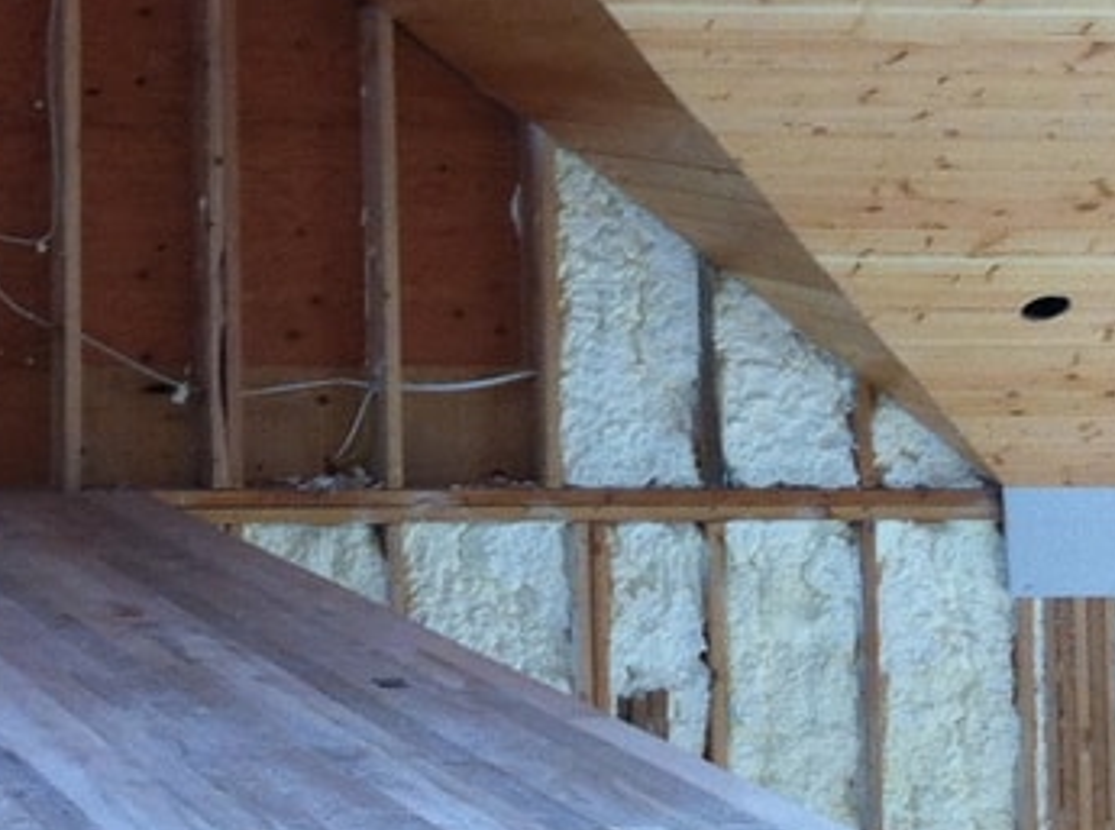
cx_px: -160
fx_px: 4370
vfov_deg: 10.5
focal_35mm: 136
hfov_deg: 14.2
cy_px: -381
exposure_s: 1/20
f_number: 2.8
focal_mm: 3.85
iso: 80
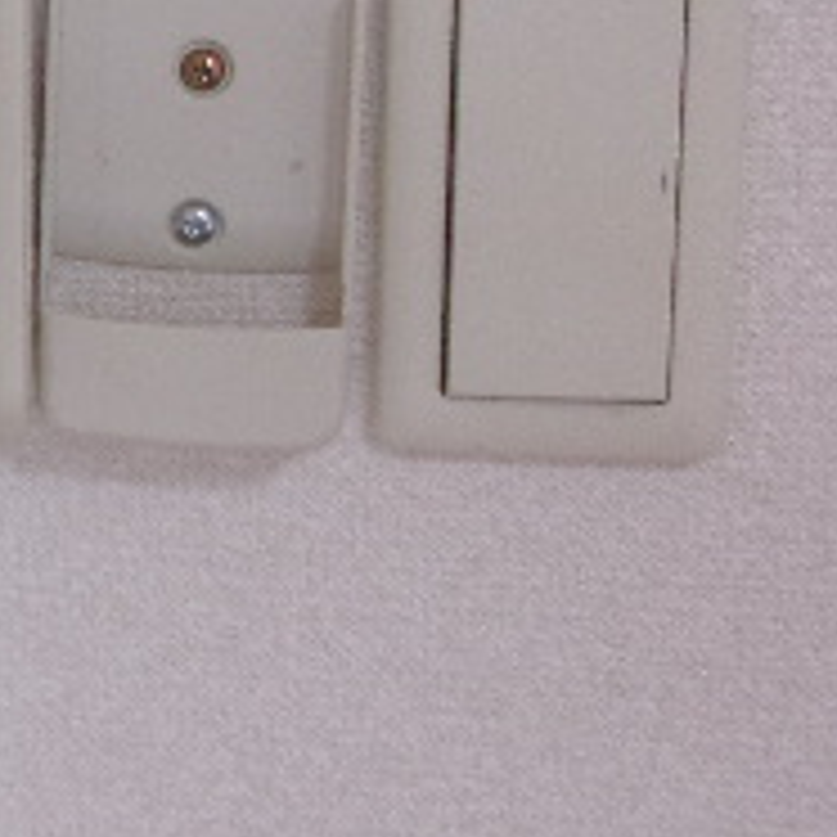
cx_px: -446
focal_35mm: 85
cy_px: 176
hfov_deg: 18.0
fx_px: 2325
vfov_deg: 20.2
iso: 248
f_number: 3.9
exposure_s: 1/34
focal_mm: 5.1
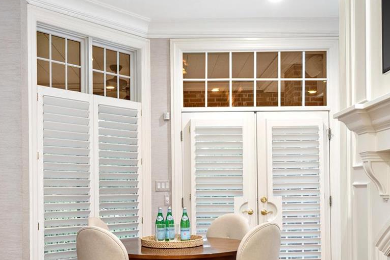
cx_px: 175
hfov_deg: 42.7
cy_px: 202
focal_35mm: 46
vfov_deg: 28.7
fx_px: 498
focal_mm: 11
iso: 400
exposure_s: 1/30
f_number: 8
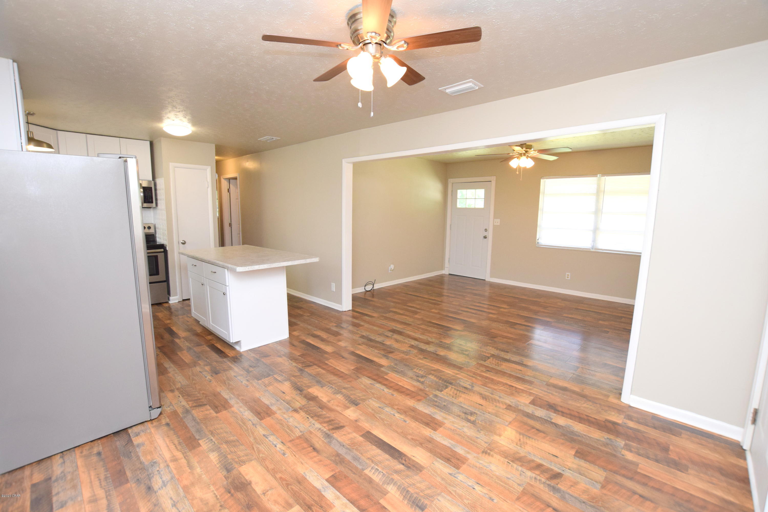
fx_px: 320
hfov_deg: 100.4
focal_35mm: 15
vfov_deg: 77.3
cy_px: 256
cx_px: 384
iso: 800
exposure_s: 1/125
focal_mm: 10
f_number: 5.6
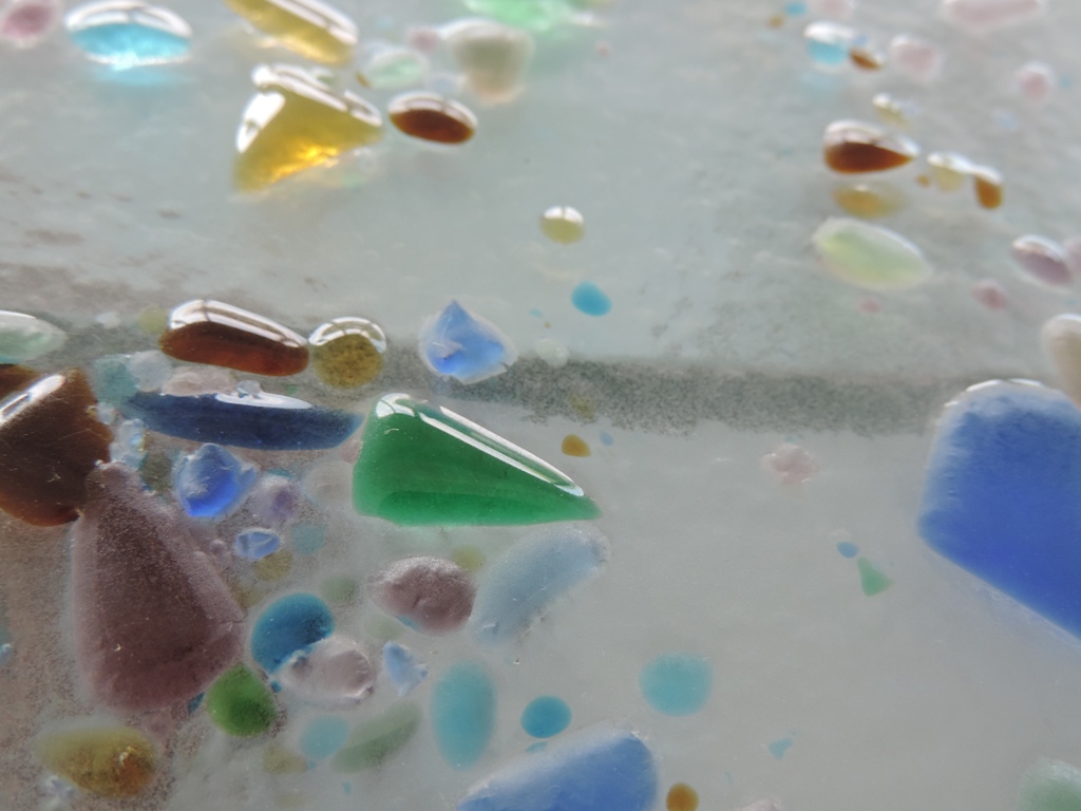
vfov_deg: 40.7
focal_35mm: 35
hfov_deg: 52.6
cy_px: 406
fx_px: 1093
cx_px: 540
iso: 200
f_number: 3.3
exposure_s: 1/50
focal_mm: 6.2
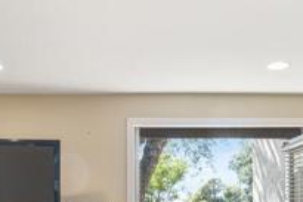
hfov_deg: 37.1
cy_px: 220
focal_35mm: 54
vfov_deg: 23.7
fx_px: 452
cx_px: 149
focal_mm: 17.2
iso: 400
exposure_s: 1/13
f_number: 8
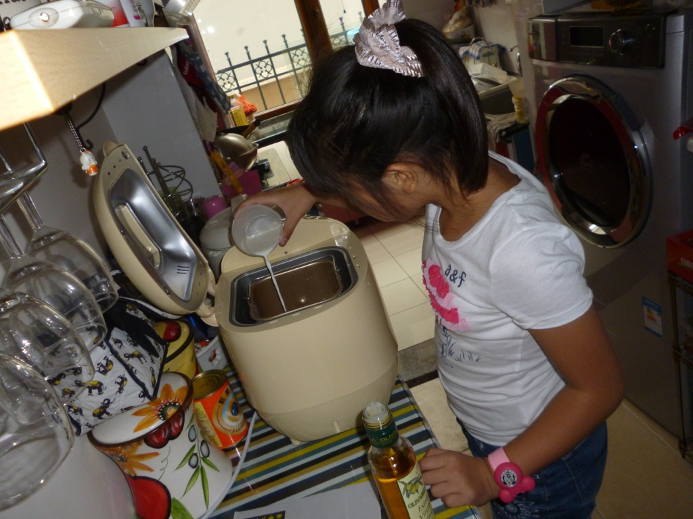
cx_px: 346
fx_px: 561
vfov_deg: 49.7
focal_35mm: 28
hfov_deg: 63.4
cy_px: 260
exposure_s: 1/60
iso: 200
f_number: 3.1
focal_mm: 5
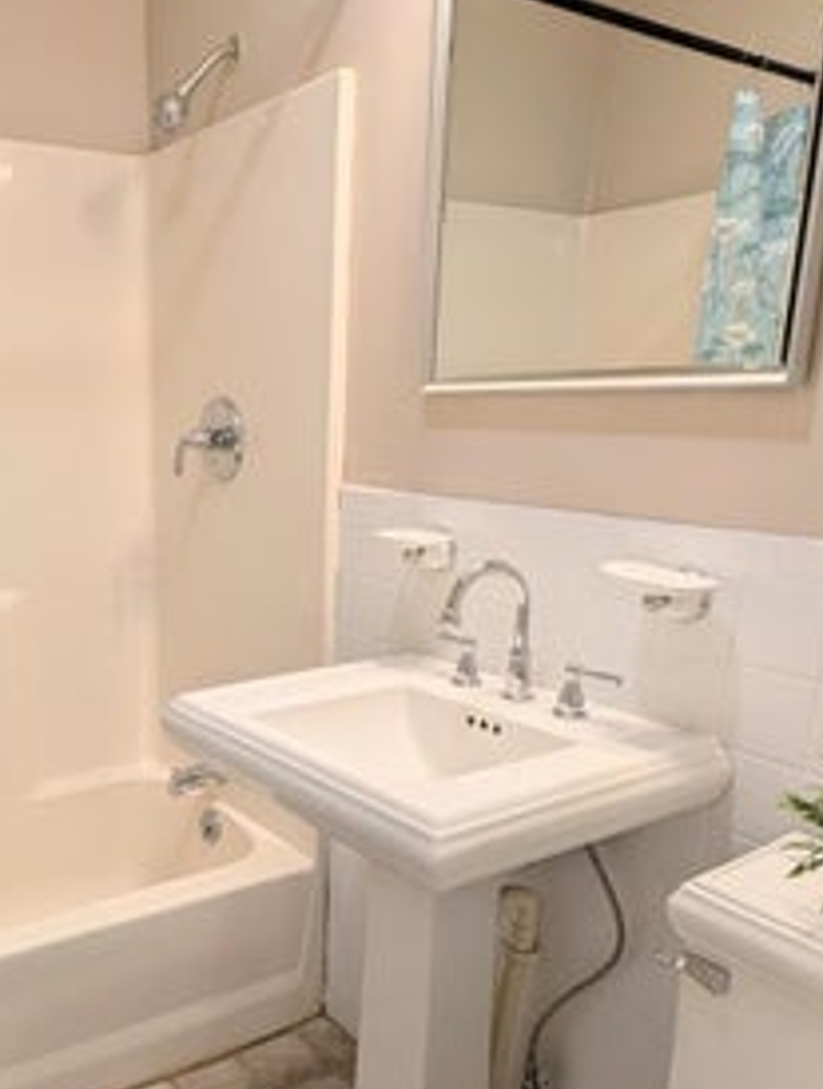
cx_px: 239
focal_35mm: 28
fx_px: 883
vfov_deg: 62.2
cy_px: 700
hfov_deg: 48.6
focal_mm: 2.02
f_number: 1.7
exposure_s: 1/200
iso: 44
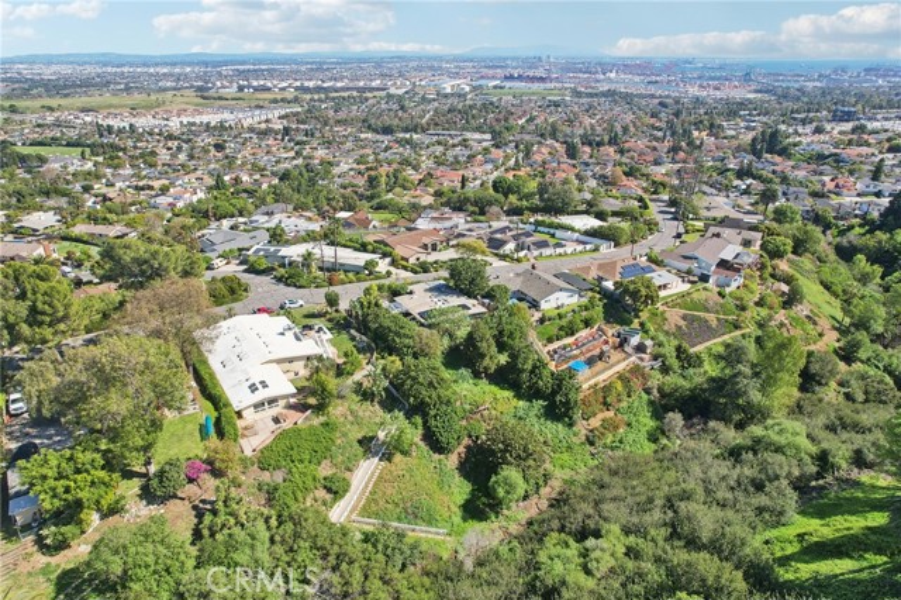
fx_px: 550
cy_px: 300
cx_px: 450
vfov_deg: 57.2
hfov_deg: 78.6
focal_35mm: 22
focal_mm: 8.4
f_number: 2.8
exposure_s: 1/1600
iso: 120
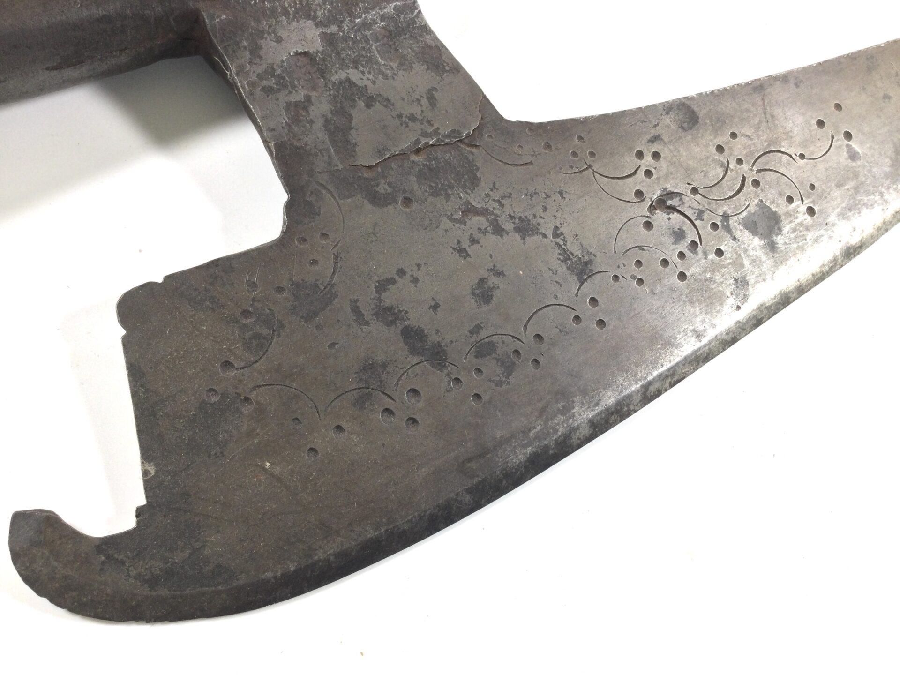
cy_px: 338
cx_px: 450
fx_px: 806
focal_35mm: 31
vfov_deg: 45.4
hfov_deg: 58.4
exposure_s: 1/33
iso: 25
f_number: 2.4
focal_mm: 3.3
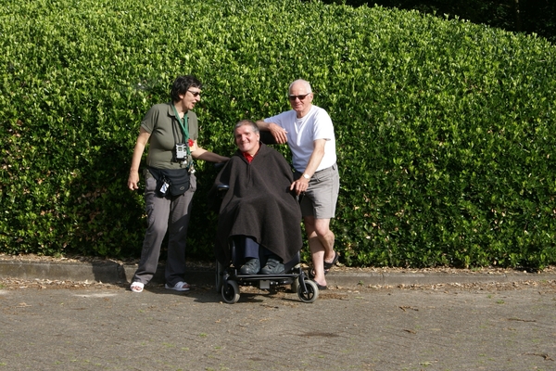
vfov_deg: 15.2
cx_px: 278
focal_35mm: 90
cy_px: 186
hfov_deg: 22.6
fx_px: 1390
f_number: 11
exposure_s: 1/125
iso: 100
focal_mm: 60
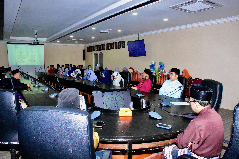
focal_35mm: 27
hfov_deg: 67.4
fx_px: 179
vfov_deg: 47.9
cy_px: 80
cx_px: 120
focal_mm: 18
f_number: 10
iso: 5000
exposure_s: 1/250
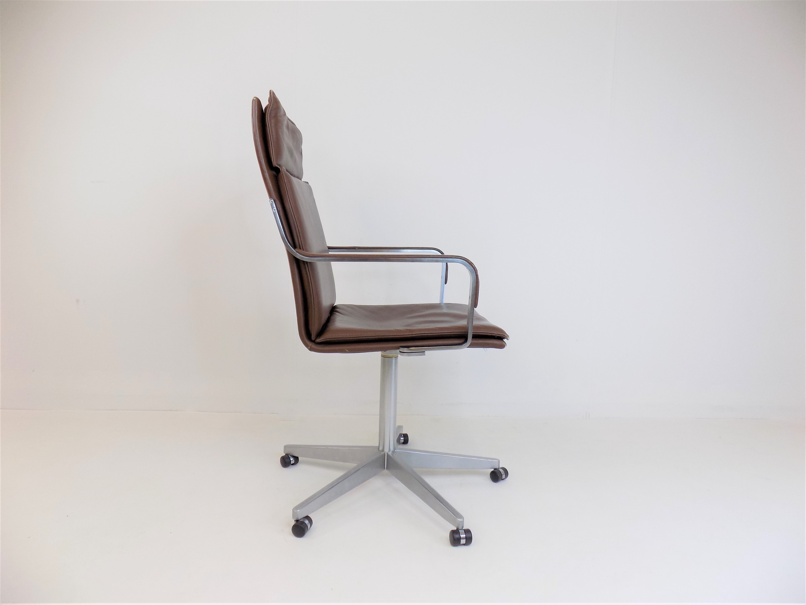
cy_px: 302
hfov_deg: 73.9
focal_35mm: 23
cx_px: 403
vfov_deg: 58.9
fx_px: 536
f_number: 3.1
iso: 80
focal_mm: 4
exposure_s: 1/60
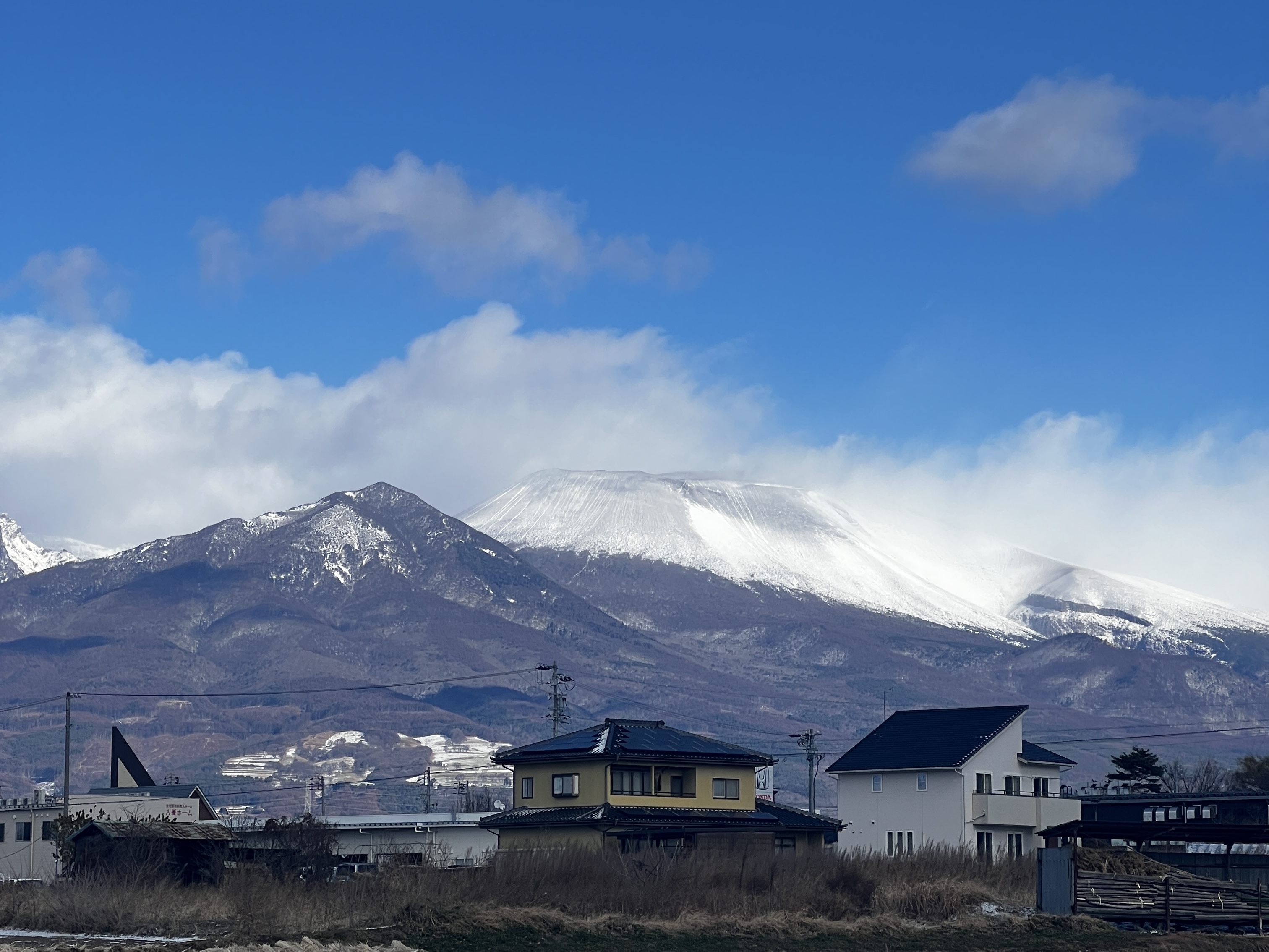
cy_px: 476
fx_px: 2823
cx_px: 634
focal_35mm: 77
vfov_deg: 19.1
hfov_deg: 25.3
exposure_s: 1/1074
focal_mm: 9
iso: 32
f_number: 2.8
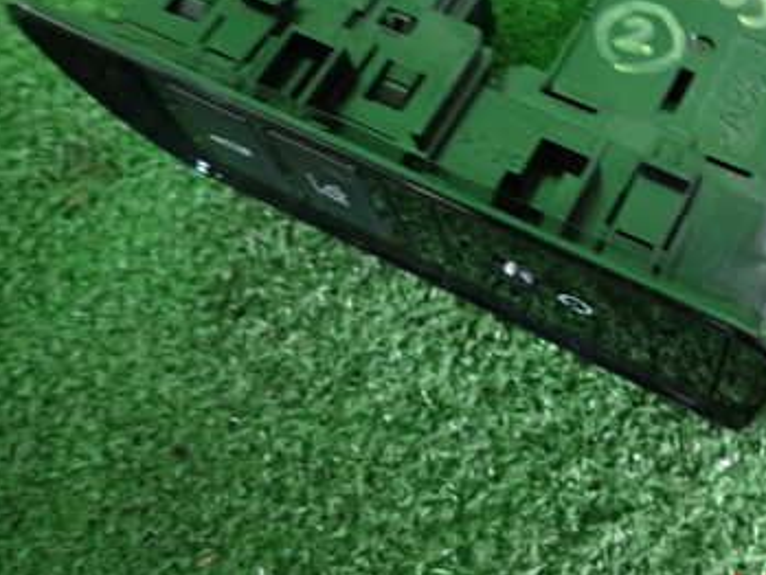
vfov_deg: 32.8
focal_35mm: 43
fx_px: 952
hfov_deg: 42.5
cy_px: 129
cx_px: 571
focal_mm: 4.5
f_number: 2
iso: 500
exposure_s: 1/30
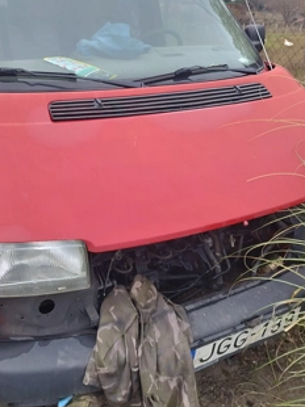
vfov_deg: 58.1
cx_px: 122
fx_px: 365
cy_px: 172
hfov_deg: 45.1
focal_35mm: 31
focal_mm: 5.89
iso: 160
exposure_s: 1/50
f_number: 1.89
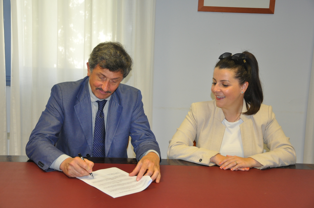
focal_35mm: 51
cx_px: 157
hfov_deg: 38.9
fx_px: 444
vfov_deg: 26.4
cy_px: 104
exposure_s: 1/60
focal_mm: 34
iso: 800
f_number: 4.2
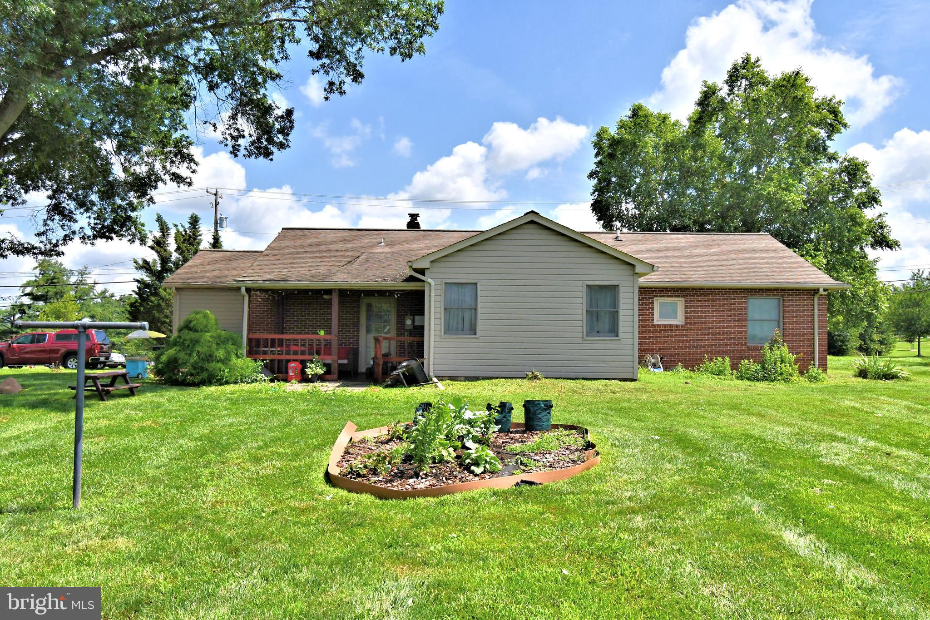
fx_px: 775
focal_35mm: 30
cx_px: 465
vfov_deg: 43.6
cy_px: 310
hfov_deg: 61.9
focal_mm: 20
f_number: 8
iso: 800
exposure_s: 1/4000
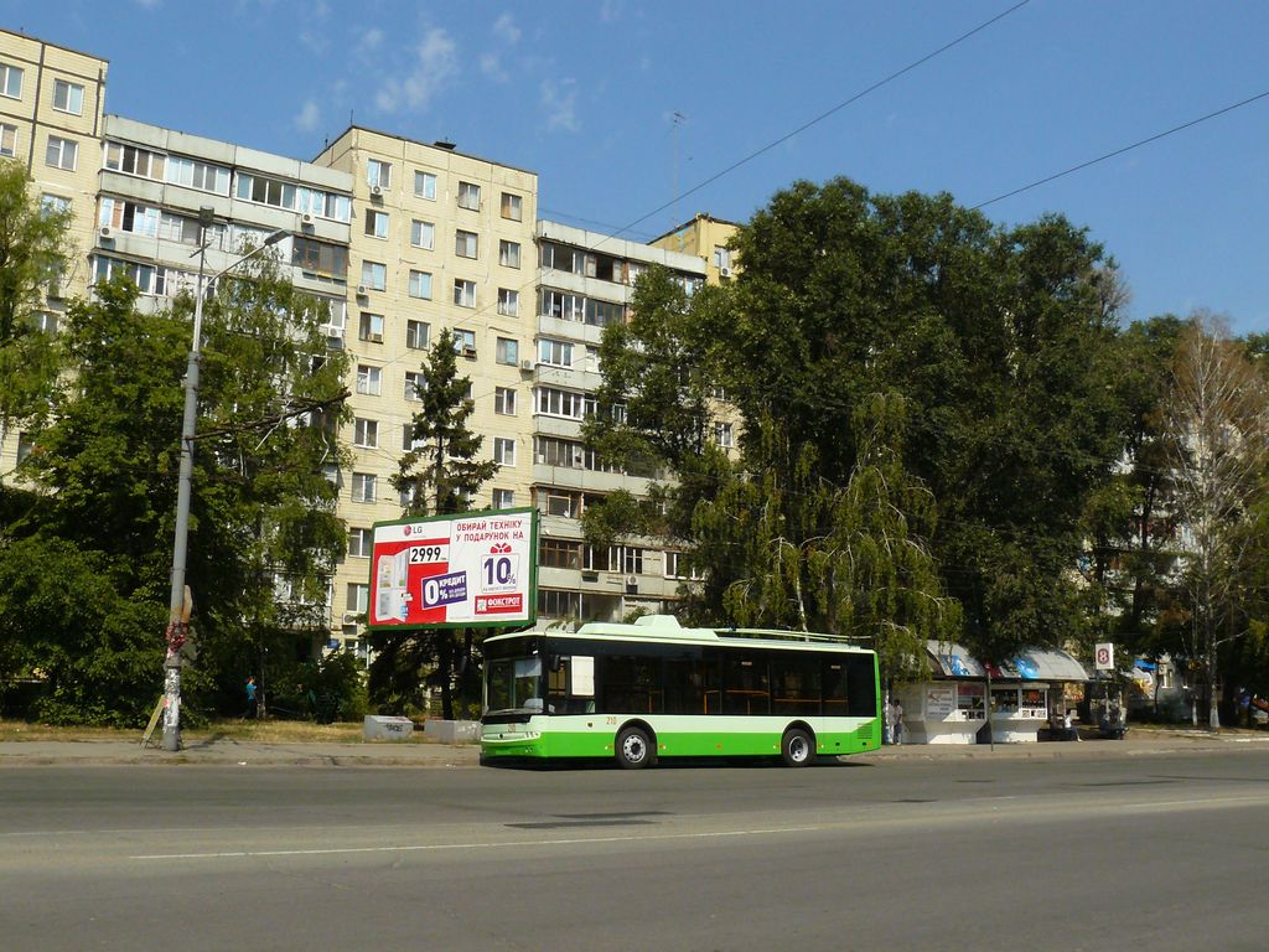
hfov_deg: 51.4
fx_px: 1320
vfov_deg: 39.7
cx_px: 634
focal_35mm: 36
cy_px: 476
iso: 200
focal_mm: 6
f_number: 8
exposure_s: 1/500
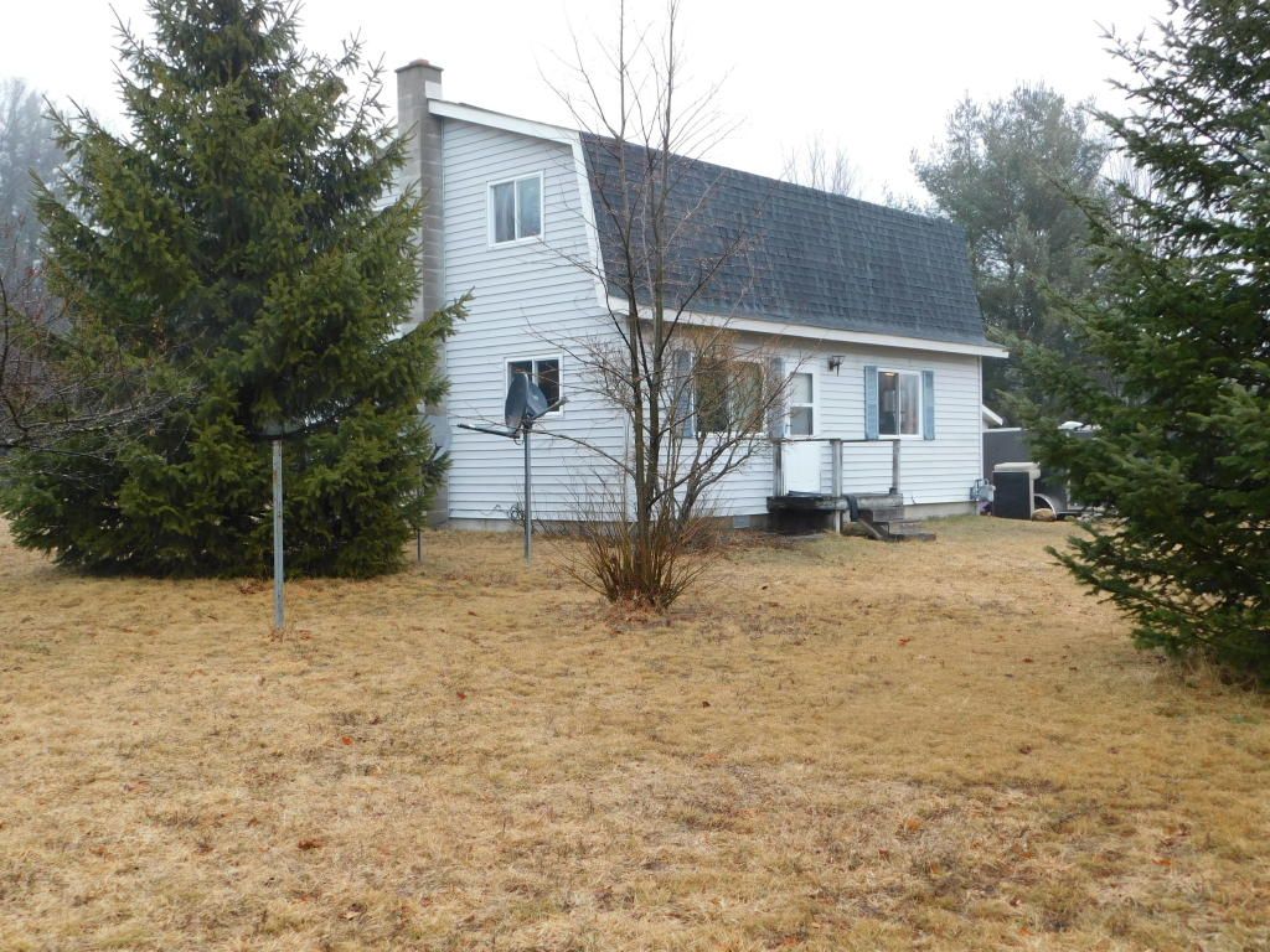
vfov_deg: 39.7
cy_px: 476
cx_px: 635
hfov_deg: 51.4
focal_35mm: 36
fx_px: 1321
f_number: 3.5
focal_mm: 6.3
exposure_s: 1/160
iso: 125
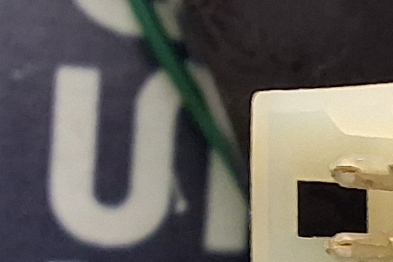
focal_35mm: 149
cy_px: 252
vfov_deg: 9.2
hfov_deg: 13.6
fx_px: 1626
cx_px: 407
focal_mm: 2.91
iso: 320
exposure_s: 1/20
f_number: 1.9
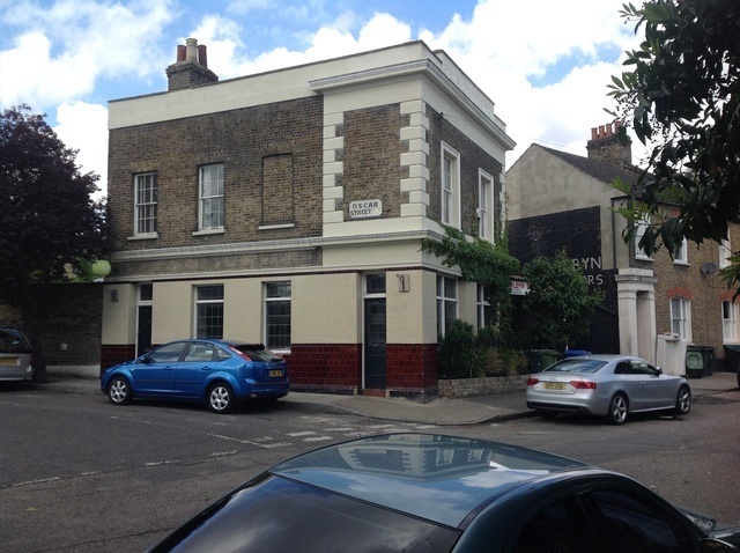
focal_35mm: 35
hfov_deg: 52.7
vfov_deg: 40.6
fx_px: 747
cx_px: 370
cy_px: 276
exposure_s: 1/916
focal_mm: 4.28
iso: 50
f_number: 2.4
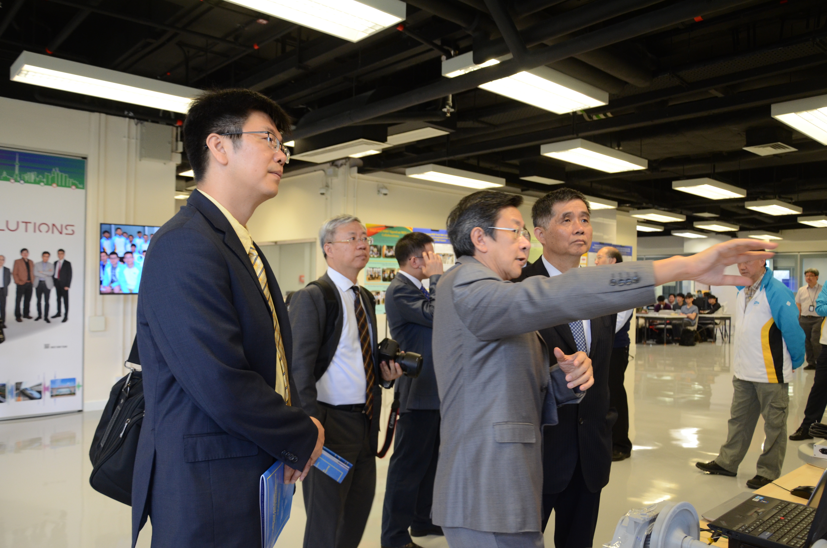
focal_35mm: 27
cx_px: 414
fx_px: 619
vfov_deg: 47.7
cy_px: 274
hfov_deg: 67.5
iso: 800
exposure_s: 1/60
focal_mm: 18
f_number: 4
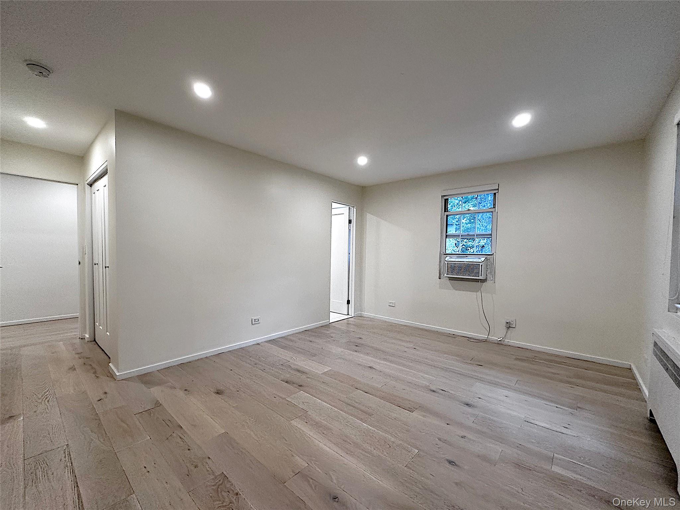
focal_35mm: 14
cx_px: 340
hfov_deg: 102.1
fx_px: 275
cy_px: 255
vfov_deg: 85.7
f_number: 2.2
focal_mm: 2.22
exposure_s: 1/120
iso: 200
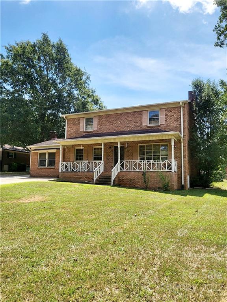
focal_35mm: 26
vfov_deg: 67.3
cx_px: 114
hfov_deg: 53.1
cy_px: 151
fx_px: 227
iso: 50
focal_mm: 4.25
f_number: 1.8
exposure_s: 1/3333
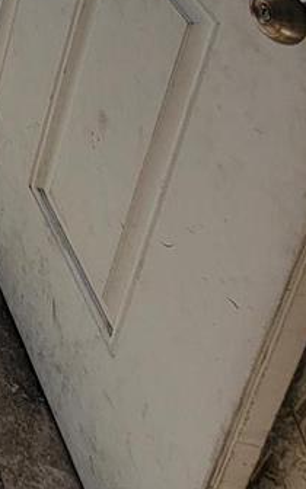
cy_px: -464
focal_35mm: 63
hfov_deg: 13.8
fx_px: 841
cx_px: -452
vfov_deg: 19.7
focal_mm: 2.2
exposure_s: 1/298
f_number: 2.2
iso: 50
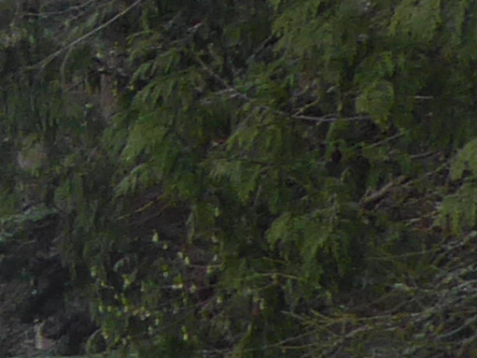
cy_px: 404
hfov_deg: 8.0
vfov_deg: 7.8
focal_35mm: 188
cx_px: -1236
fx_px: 2590
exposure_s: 1/60
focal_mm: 4.3
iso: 100
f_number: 3.3
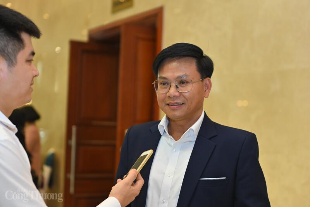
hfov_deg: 28.8
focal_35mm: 70
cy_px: 104
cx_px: 155
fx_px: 603
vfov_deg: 19.4
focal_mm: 70
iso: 1250
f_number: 3.2
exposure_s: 1/160
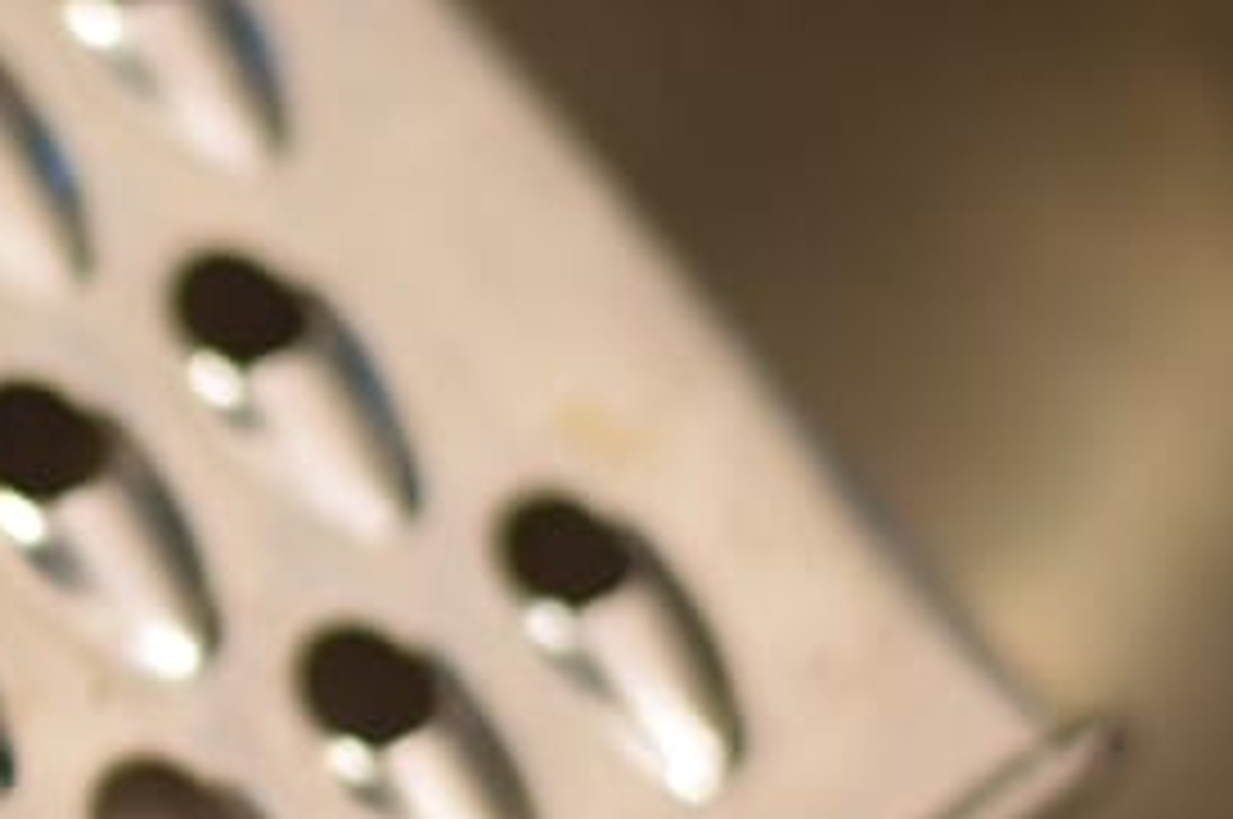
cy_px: 621
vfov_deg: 5.9
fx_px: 8005
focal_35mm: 234
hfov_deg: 8.7
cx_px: -166
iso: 800
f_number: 1.8
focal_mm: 50
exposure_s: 1/60
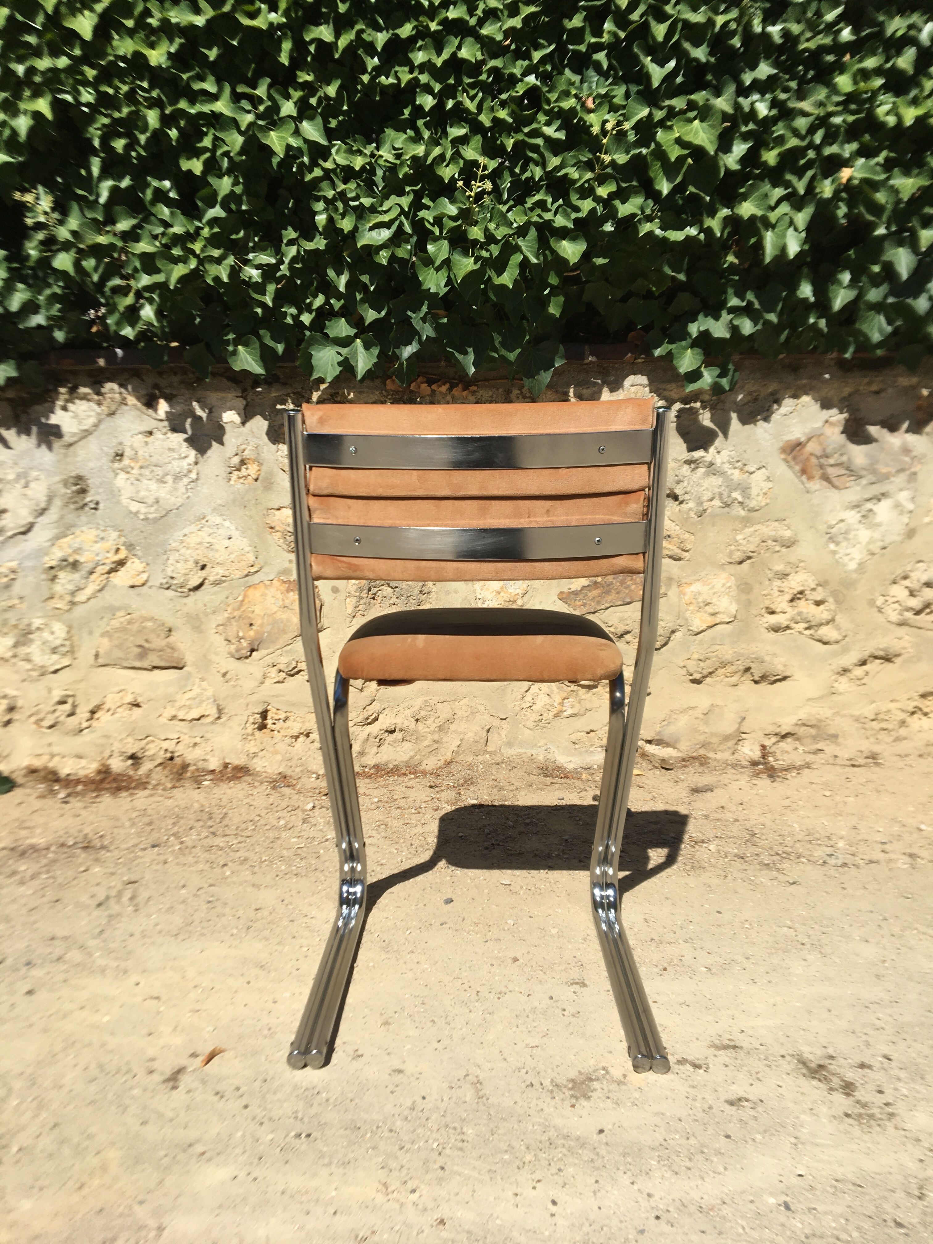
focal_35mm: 29
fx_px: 1042
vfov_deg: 61.7
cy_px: 622
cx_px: 466
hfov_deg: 48.2
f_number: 2.2
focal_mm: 4.15
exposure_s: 1/2262
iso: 25
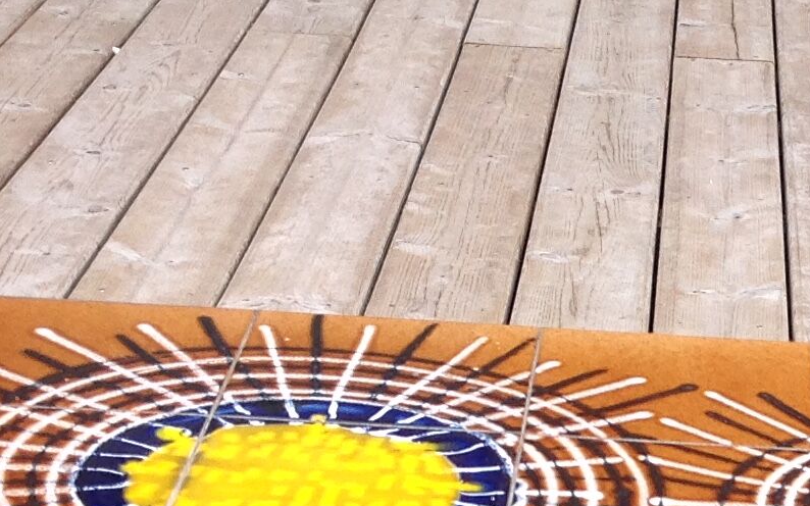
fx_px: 2671
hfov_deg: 16.6
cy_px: 871
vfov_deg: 10.3
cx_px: 929
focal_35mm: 121
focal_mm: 4.28
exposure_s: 1/672
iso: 50
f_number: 2.4
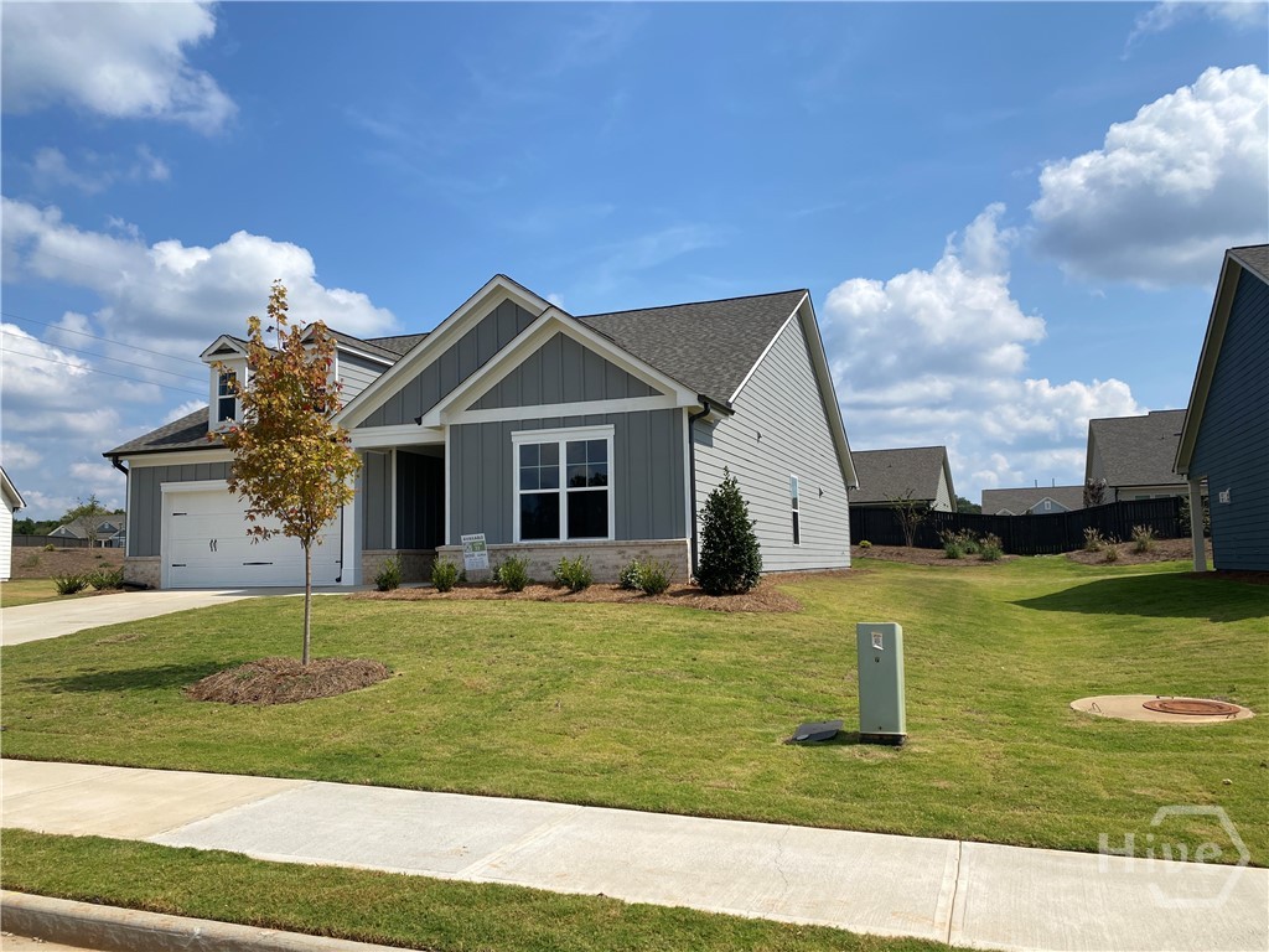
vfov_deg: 53.1
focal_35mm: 26
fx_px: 953
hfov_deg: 67.3
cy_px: 476
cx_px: 634
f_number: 1.8
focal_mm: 4.25
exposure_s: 1/4808
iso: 32
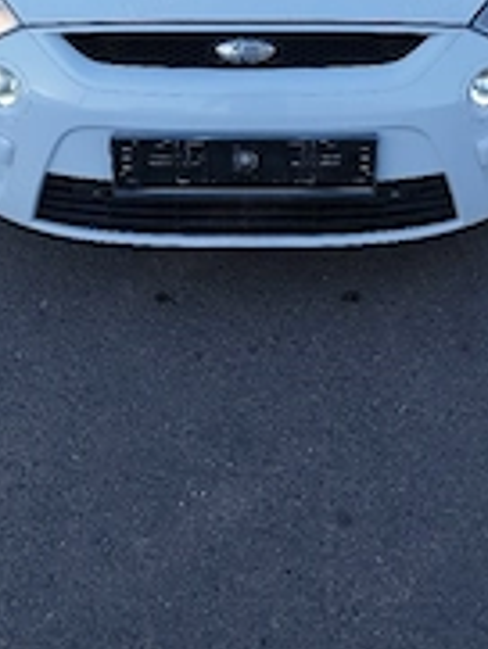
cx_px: 280
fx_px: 995
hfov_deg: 27.5
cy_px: 4
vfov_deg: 33.2
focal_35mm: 53
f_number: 1.89
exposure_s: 1/312
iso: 50
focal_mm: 5.89
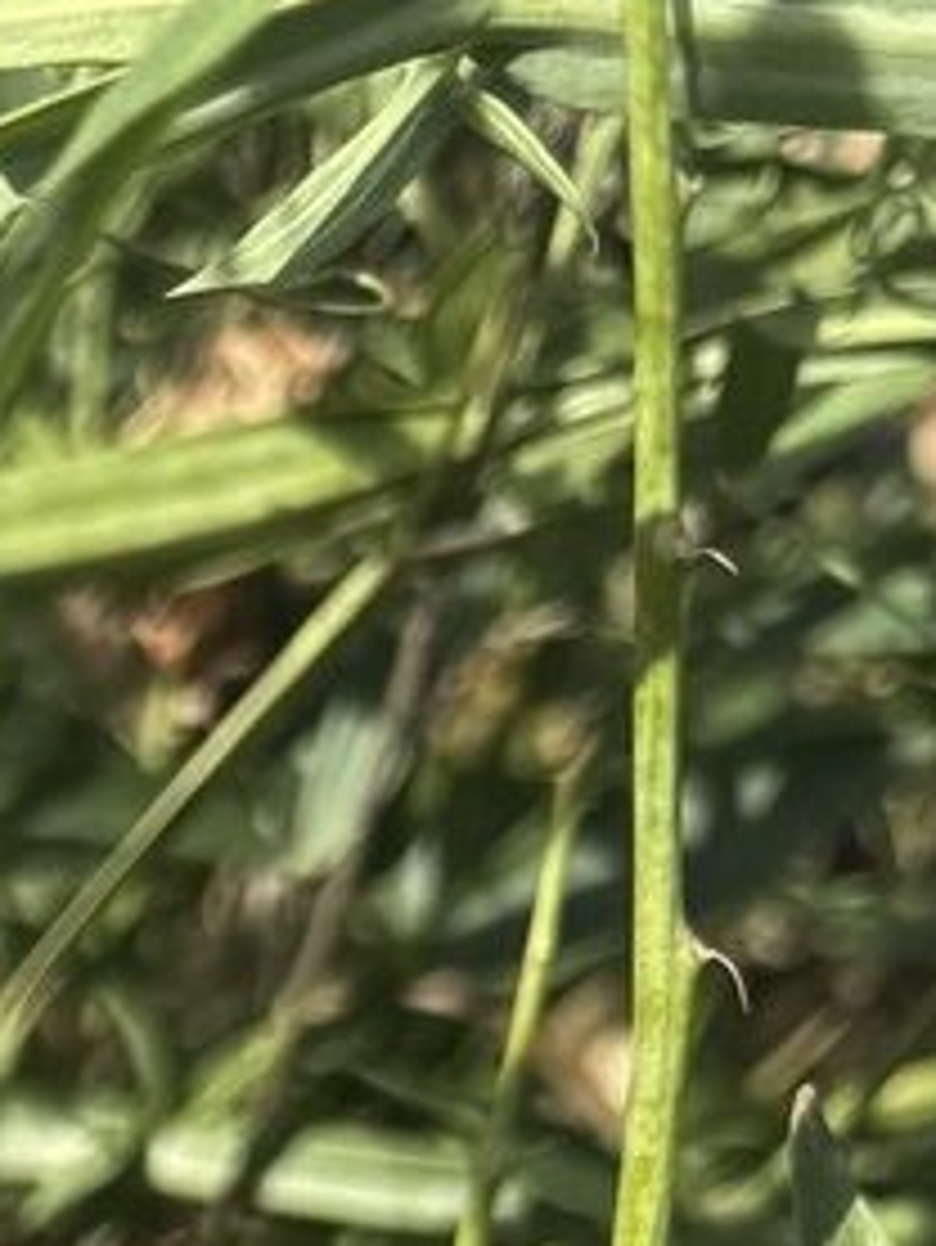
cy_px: 2474
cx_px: -1334
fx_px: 4683
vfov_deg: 13.2
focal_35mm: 130
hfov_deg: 10.0
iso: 80
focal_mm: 6.76
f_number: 1.78
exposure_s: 1/1770
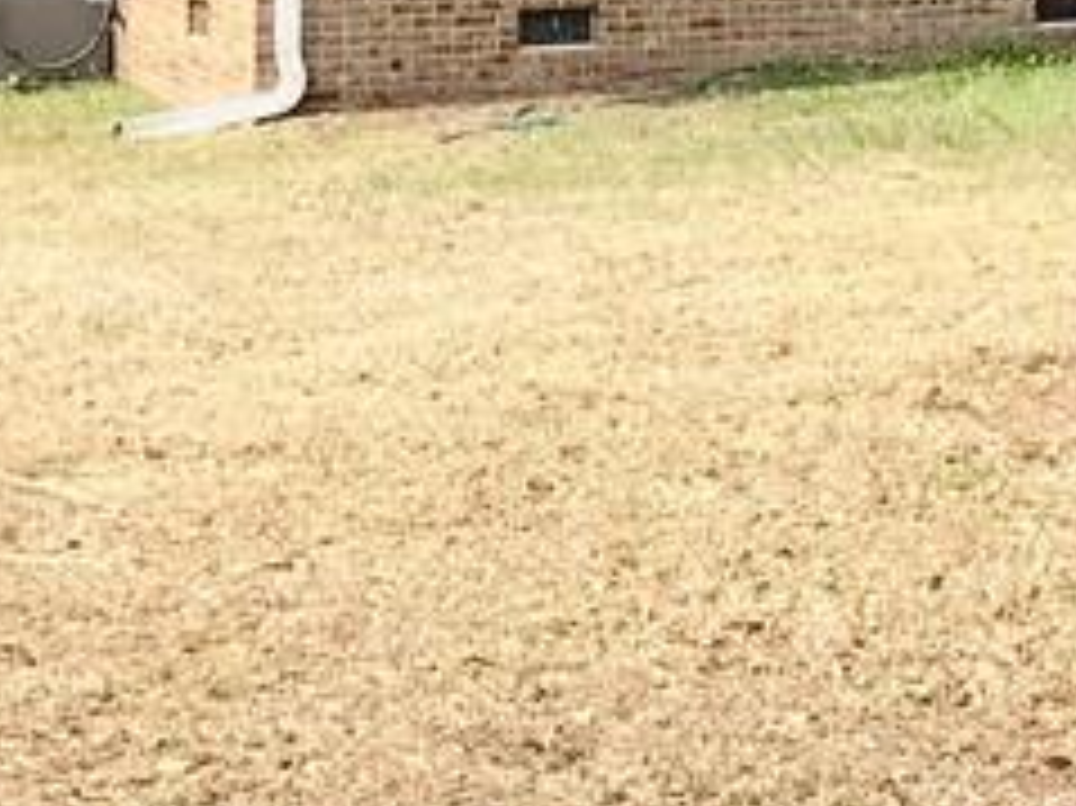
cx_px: 1585
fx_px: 3728
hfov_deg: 15.3
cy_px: -284
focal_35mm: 120
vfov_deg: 11.9
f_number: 1.8
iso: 20
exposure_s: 1/1808
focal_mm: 3.99
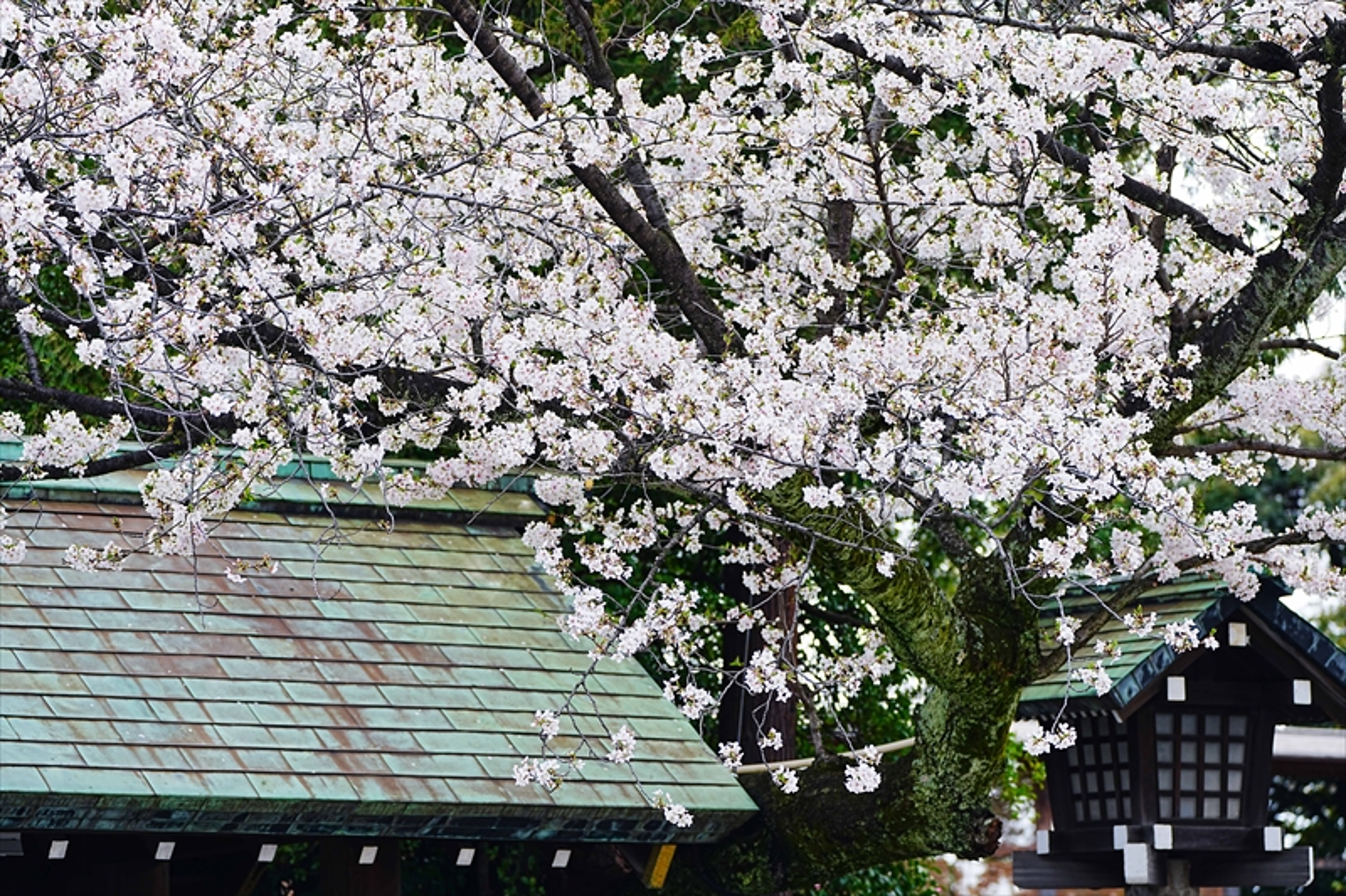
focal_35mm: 152
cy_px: 448
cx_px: 673
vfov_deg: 9.0
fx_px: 5682
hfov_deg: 13.5
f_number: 5.6
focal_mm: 152
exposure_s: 1/200
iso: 100
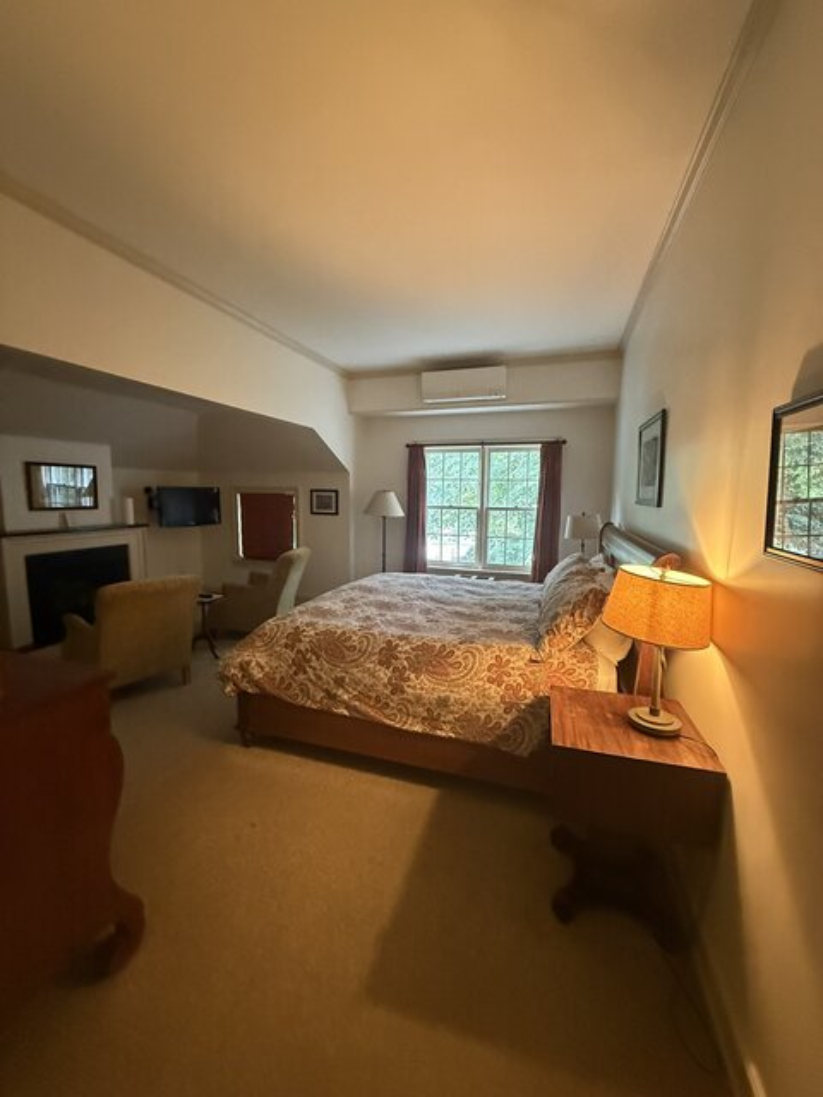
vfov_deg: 102.1
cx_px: 412
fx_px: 444
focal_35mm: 14
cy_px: 548
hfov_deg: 85.7
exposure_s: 1/60
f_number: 2.2
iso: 1000
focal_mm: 2.22
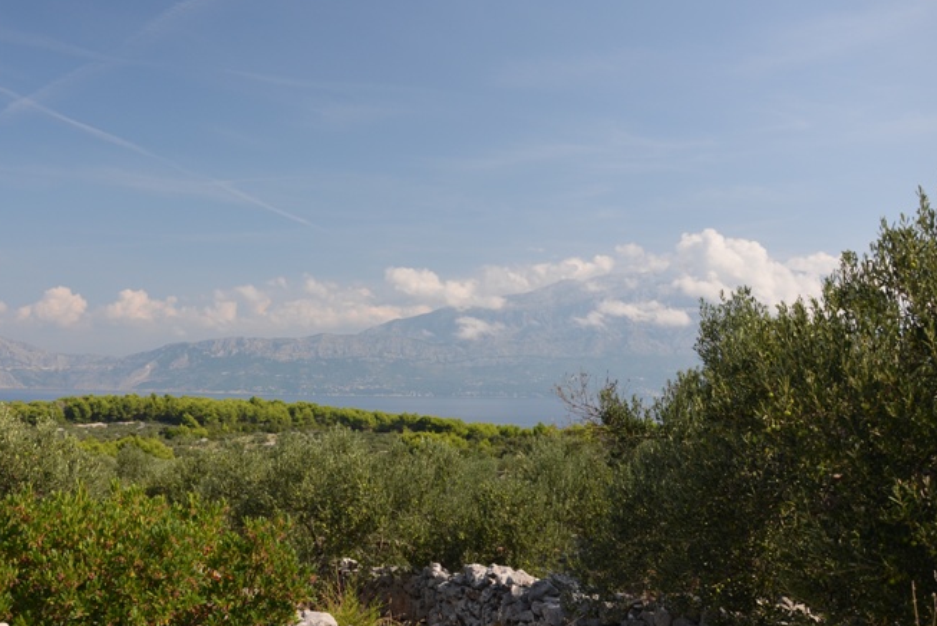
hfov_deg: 56.7
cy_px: 261
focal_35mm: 33
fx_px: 859
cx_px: 369
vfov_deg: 39.9
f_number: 8
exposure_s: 1/250
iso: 200
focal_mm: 18
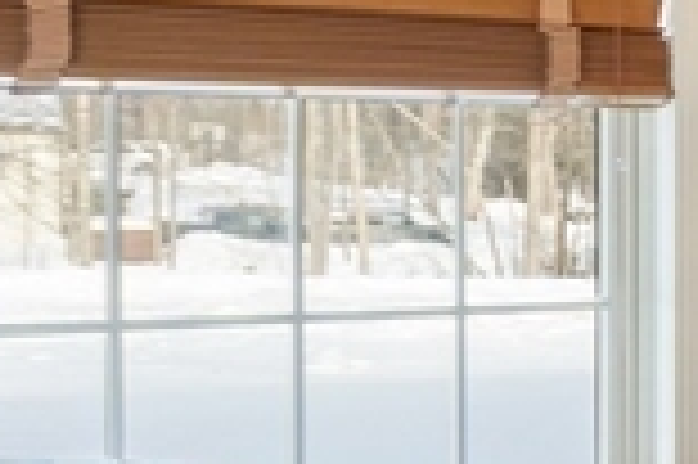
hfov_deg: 12.3
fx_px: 1917
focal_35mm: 99
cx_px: 1950
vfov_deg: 13.8
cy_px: 182
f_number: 6.3
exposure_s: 1/5
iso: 400
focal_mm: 10
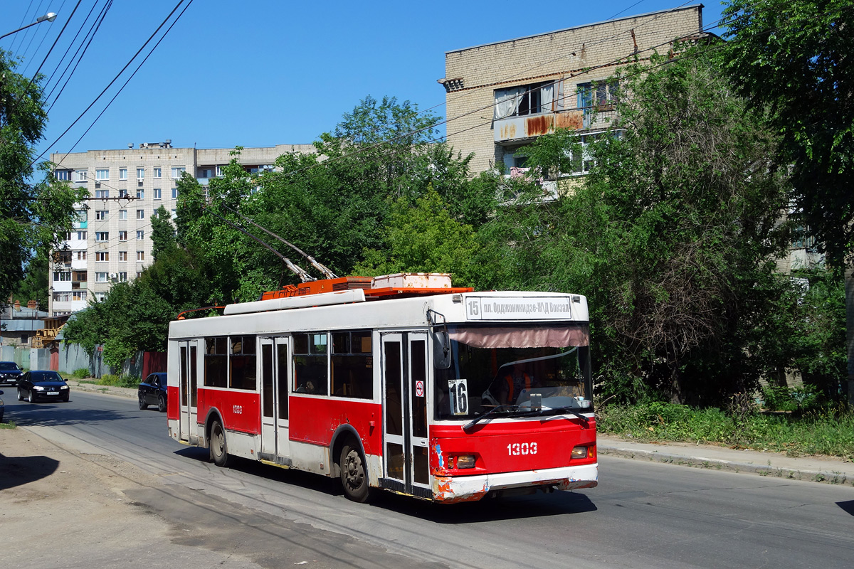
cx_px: 427
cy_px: 284
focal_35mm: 39
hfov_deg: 49.6
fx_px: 925
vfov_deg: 34.2
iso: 125
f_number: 6.3
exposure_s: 1/500
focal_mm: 14.57
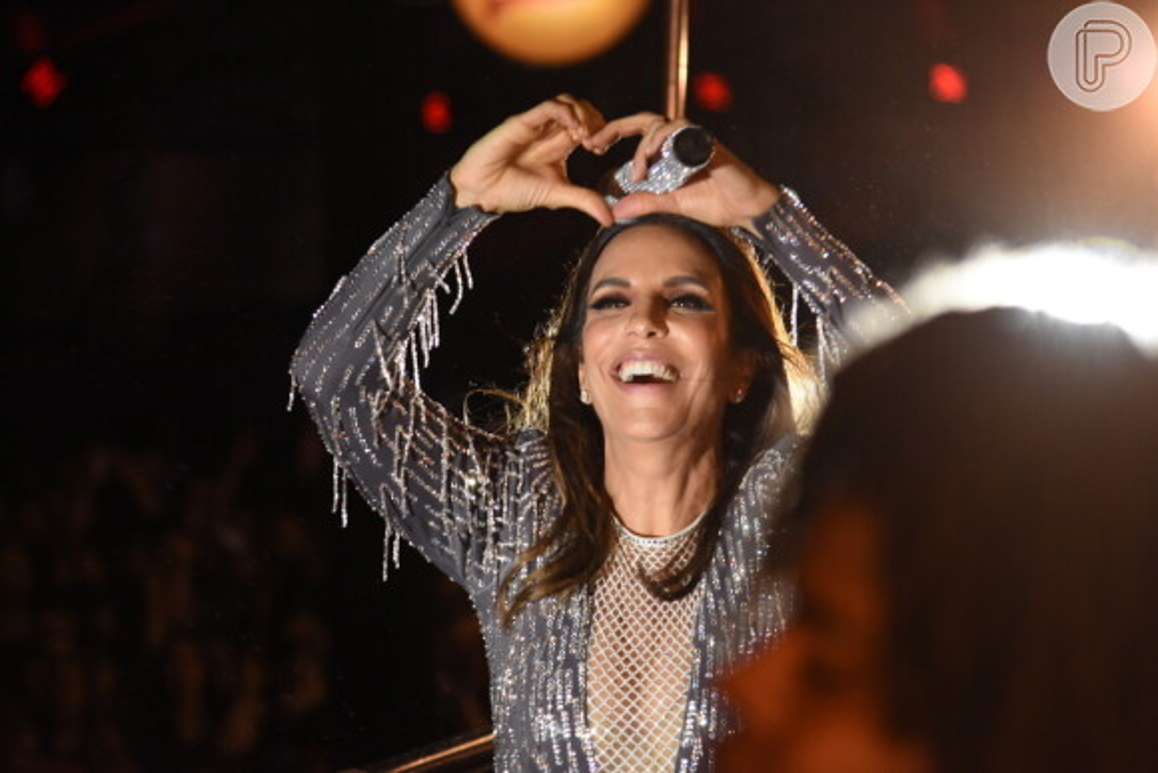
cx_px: 579
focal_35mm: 195
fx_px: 6274
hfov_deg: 10.5
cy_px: 386
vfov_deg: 7.0
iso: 2000
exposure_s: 1/640
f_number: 4.8
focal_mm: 130
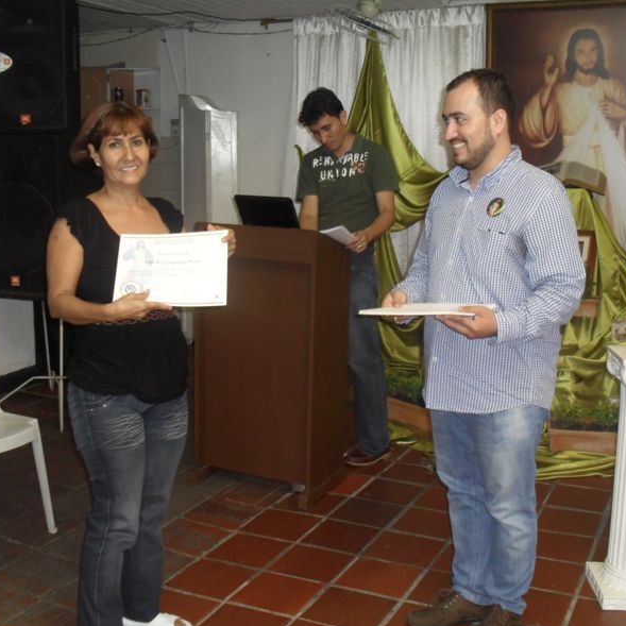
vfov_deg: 40.0
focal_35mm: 42
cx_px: 331
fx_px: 859
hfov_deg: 40.0
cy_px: 310
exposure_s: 1/45
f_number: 3.2
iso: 200
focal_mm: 6.3
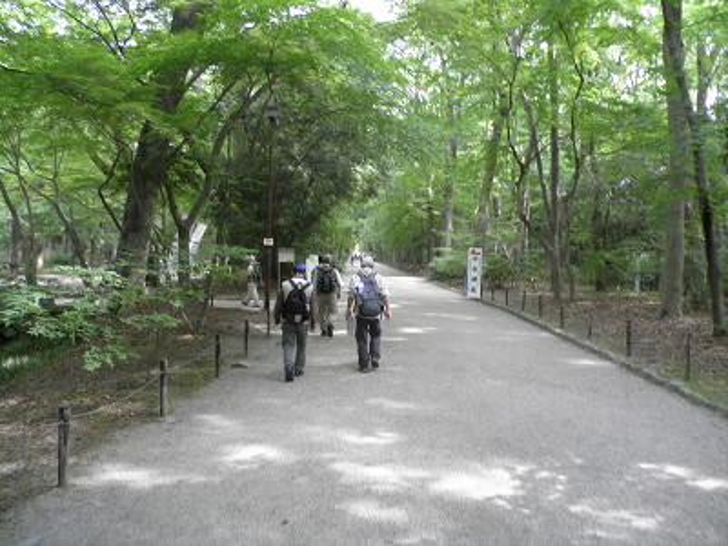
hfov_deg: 65.3
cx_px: 364
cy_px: 273
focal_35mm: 27
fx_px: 568
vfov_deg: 51.4
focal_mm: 4.9
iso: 125
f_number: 3.2
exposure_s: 1/30
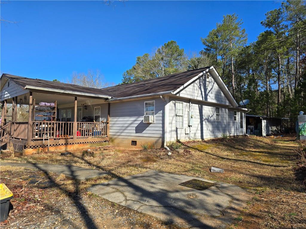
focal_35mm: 23
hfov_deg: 73.9
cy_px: 114
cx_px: 153
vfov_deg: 58.9
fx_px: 203
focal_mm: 6.3
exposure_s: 1/619
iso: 12
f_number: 1.7
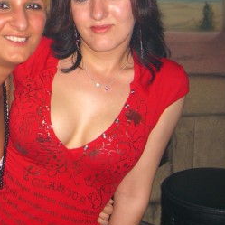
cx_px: 0
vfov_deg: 21.0
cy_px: 27
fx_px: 596
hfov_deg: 20.7
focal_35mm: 81
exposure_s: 1/60
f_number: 2.8
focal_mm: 7.9
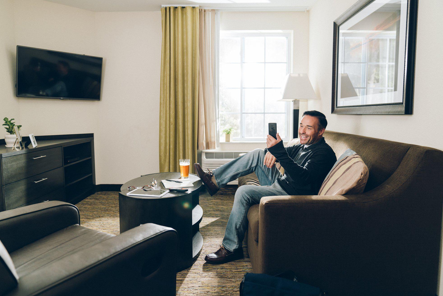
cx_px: 220
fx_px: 308
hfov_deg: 71.5
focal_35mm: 25
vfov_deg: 51.3
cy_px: 143
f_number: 2.8
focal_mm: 24
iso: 200
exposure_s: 1/100
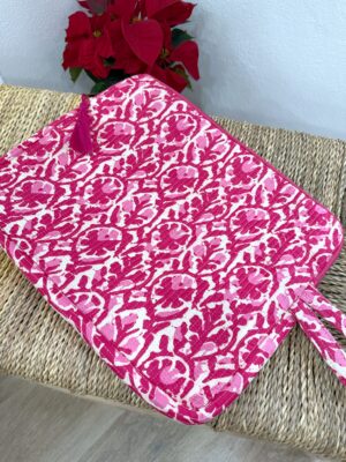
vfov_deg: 71.6
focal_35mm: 24
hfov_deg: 56.8
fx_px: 320
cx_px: 173
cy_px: 231
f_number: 1.78
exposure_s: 1/100
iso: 125
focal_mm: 6.76
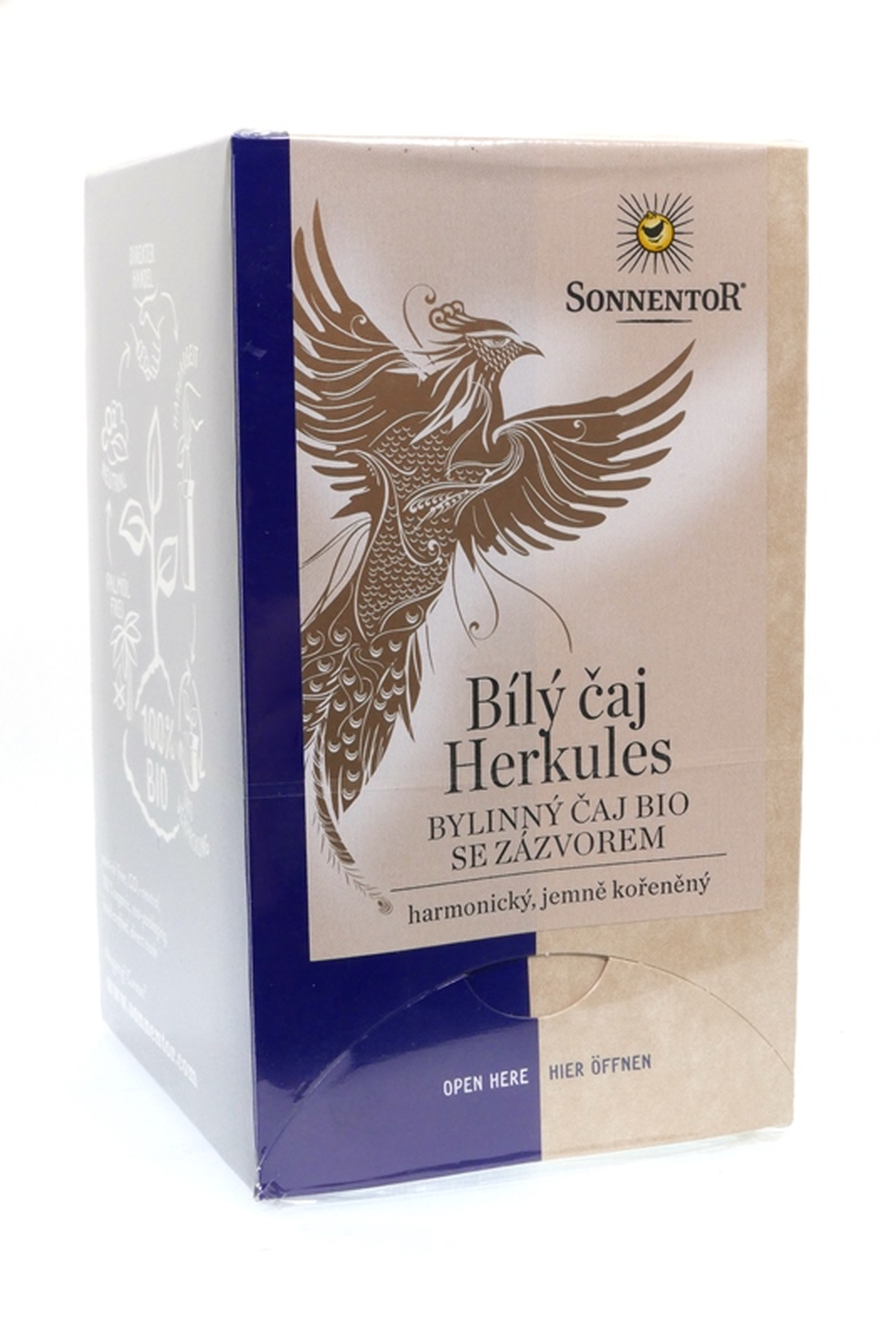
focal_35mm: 70
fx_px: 2607
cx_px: 448
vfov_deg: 28.8
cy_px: 670
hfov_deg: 19.5
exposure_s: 1/40
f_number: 16
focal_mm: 31.5
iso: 800
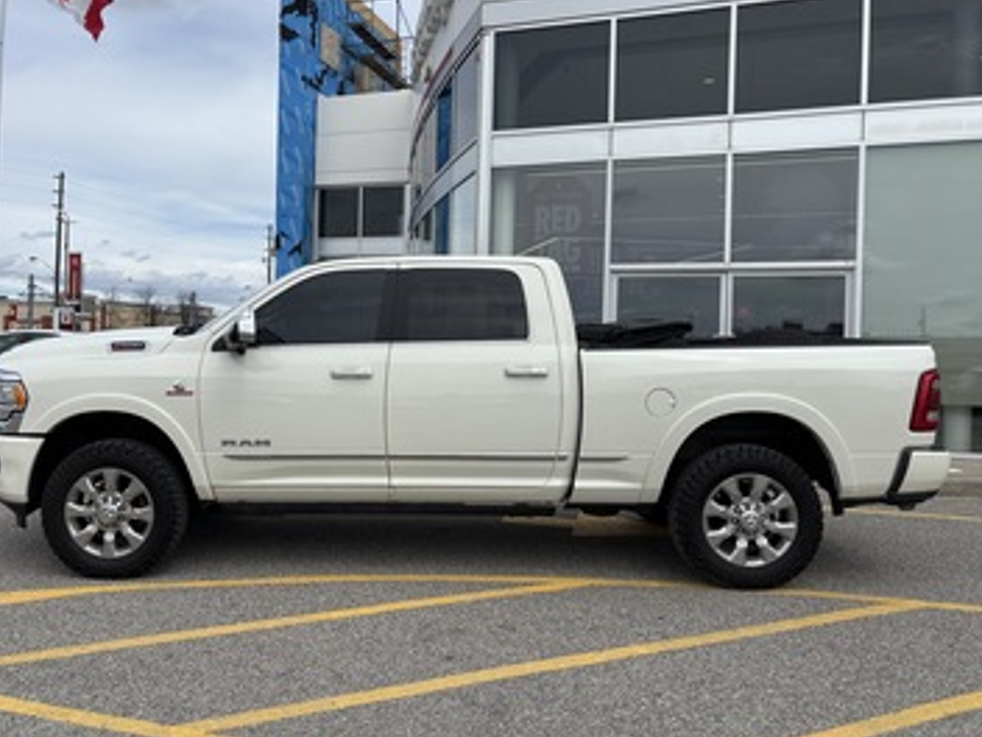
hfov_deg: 58.0
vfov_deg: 45.4
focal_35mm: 31
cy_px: 345
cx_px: 410
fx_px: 879
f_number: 1.6
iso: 50
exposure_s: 1/5076
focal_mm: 5.96
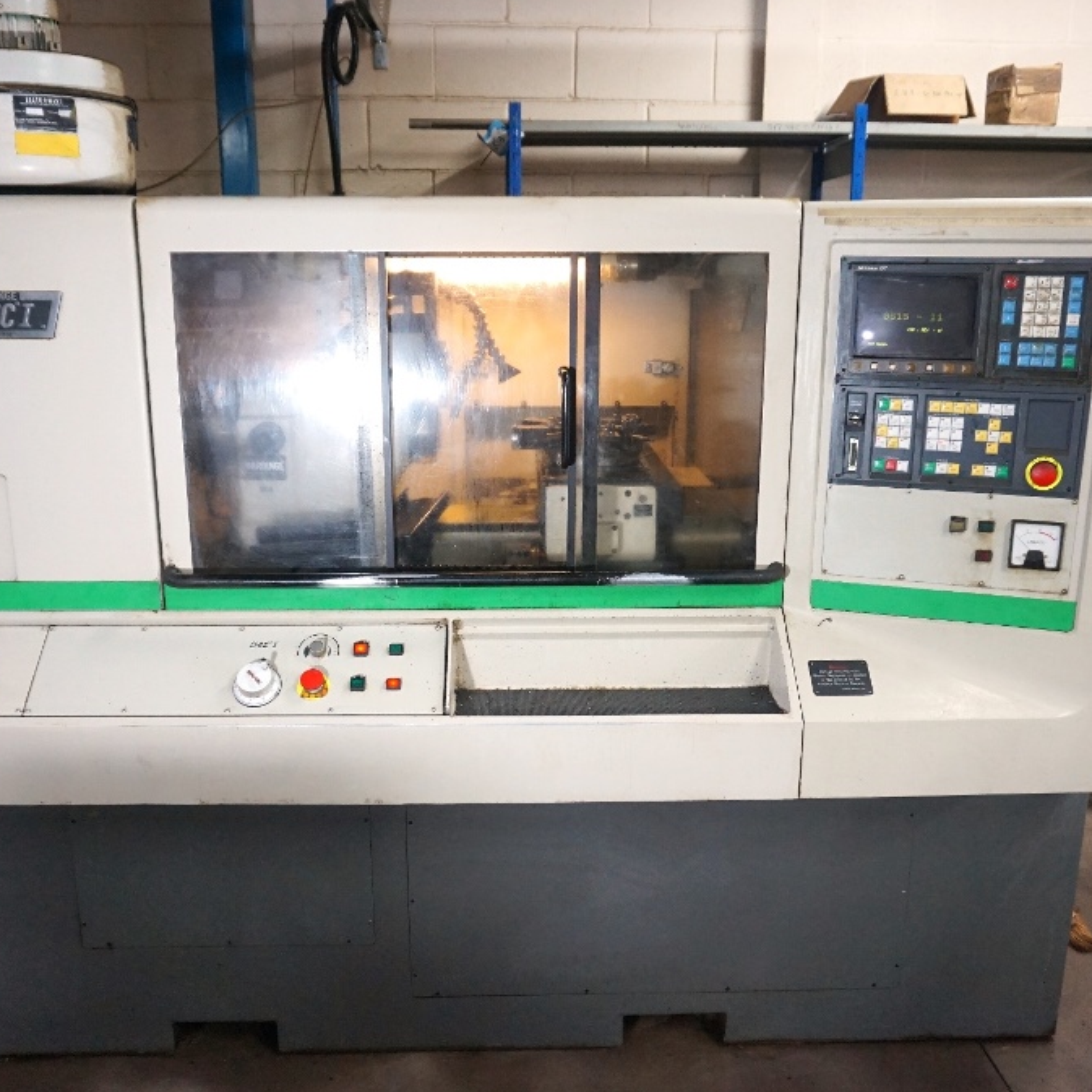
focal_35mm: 31
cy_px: 548
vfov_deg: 52.5
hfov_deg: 52.5
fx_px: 1106
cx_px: 547
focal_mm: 16
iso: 1600
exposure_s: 1/160
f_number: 3.5
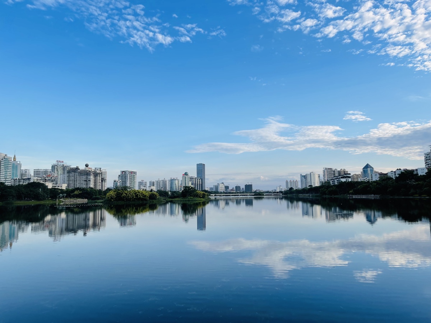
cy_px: 162
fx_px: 324
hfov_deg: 67.3
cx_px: 216
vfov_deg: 53.1
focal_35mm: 26
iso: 32
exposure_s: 1/1493
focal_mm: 5.1
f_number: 1.6
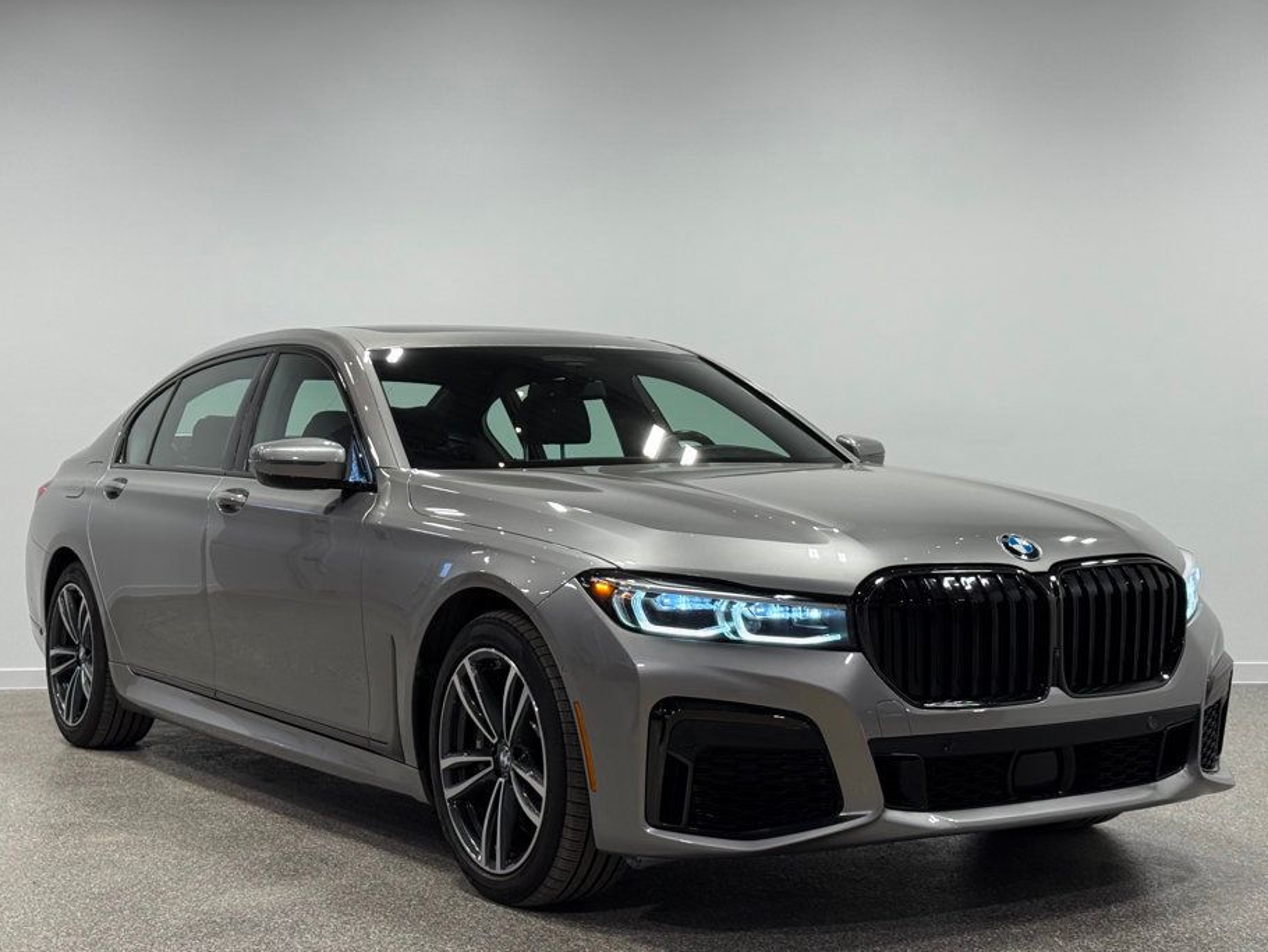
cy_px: 486
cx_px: 630
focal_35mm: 54
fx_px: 1979
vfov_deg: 27.0
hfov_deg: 35.5
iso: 64
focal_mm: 6.76
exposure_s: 1/356
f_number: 1.78
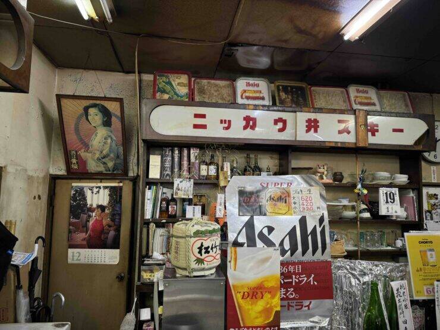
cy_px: 165
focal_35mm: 24
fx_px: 305
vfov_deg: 56.8
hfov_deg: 71.6
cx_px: 220
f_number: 1.78
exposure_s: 1/60
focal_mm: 6.76
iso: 200
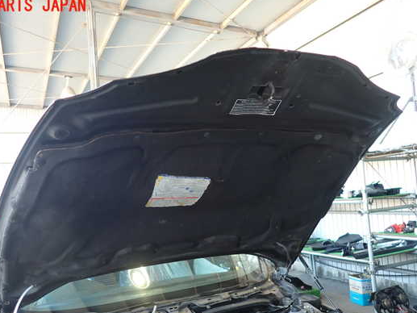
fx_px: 349
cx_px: 181
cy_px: 177
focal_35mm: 29
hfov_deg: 61.4
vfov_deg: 48.1
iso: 200
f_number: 2
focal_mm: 4.5
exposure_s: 1/50
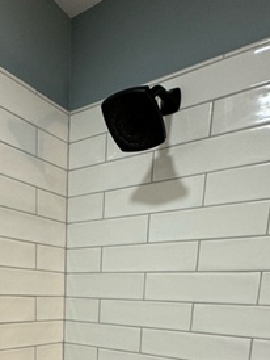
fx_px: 353
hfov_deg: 41.2
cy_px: 371
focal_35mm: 34
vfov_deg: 44.6
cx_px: 84
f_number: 2.2
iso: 160
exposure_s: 1/120
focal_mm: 2.22
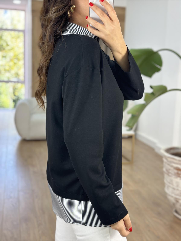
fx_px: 335
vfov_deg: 39.7
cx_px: 90
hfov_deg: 30.3
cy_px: 120
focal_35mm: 48
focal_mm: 6.86
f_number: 1.78
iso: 100
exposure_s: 1/100
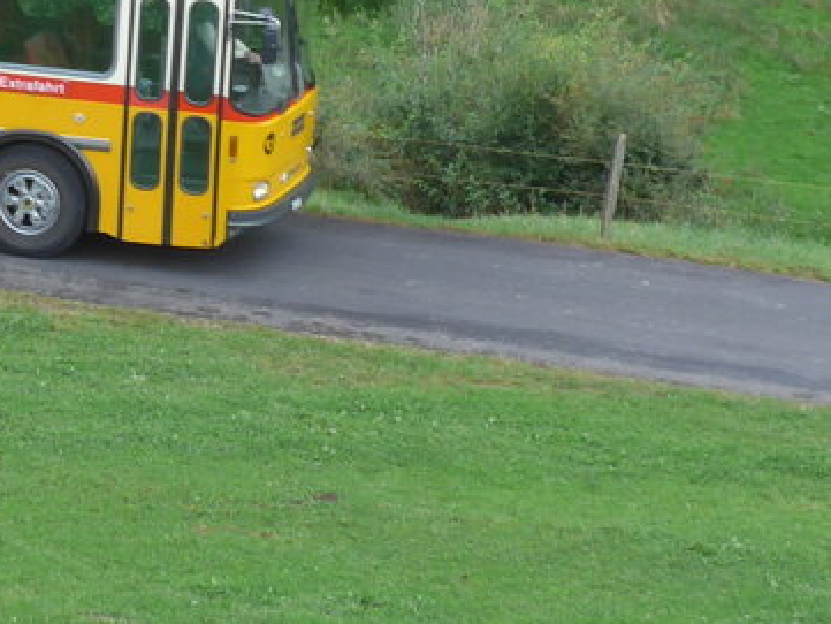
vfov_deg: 5.0
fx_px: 7180
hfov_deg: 6.6
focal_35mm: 299
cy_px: -154
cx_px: -272
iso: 160
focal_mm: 18
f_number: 4.6
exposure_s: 1/160
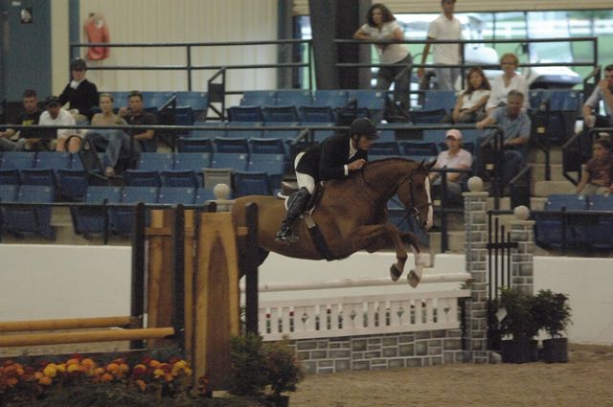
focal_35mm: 300
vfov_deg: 4.6
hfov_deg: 6.9
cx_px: 306
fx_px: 5102
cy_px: 204
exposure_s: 1/250
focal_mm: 200
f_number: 2.8
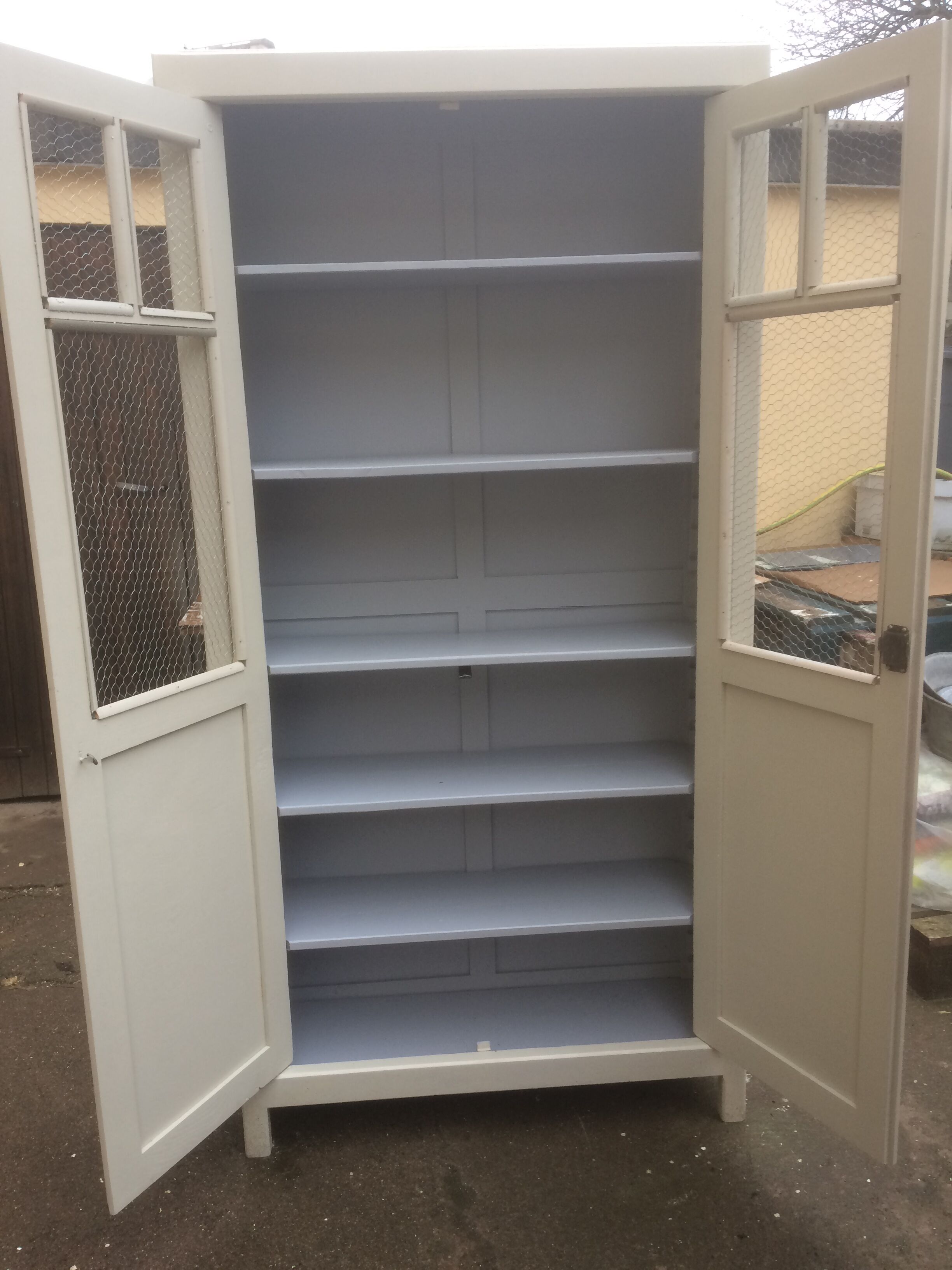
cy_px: 635
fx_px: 1063
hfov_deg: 48.2
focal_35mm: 29
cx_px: 476
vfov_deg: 61.7
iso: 32
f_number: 2.2
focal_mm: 4.15
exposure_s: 1/33
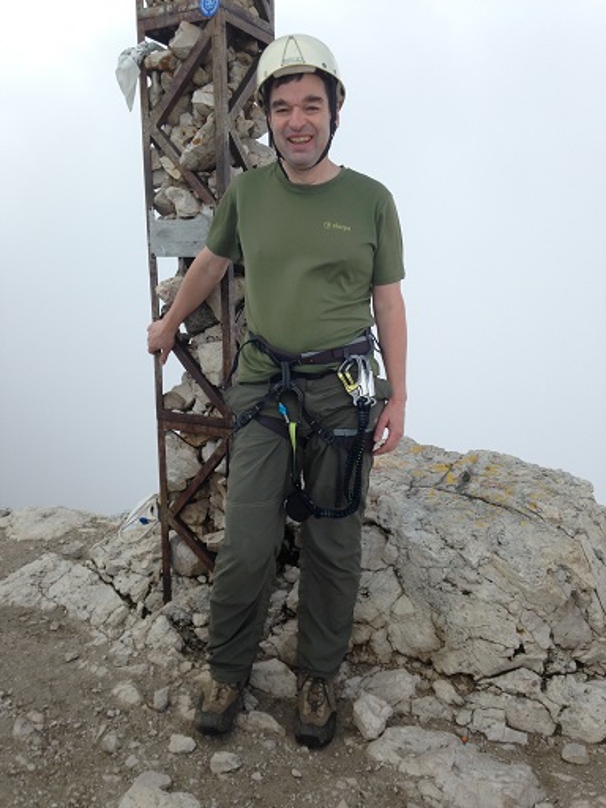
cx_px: 303
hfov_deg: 42.9
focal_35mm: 33
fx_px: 770
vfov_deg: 55.4
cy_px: 404
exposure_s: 1/1106
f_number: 2.4
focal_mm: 4.12
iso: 50
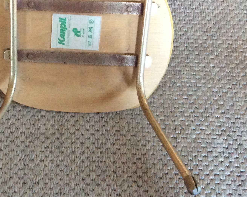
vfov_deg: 24.3
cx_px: 60
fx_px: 453
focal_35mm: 62
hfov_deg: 30.0
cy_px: 44
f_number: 2.4
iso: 320
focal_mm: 3.3
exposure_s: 1/17
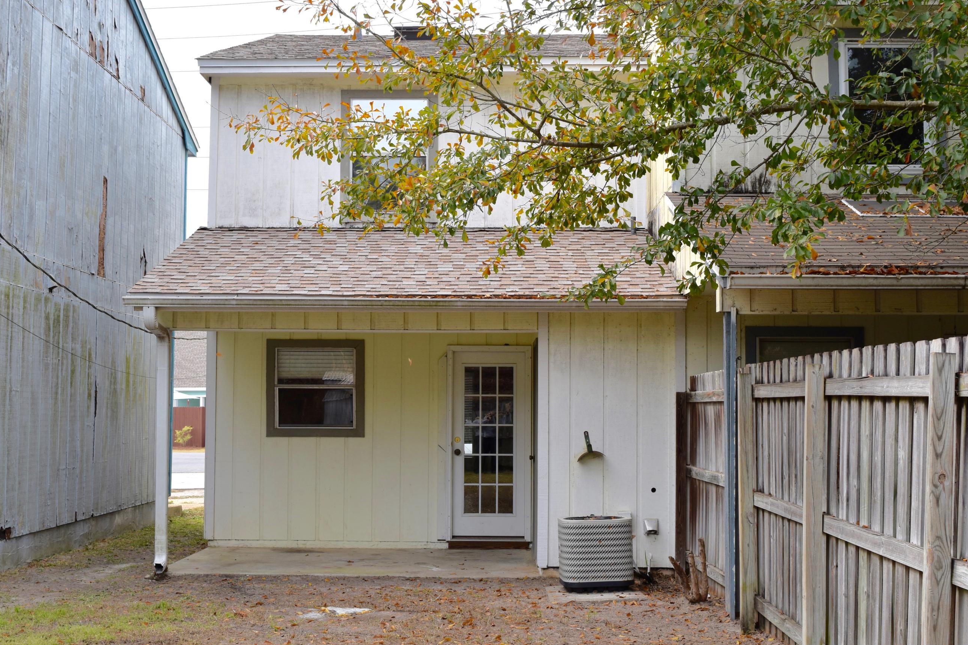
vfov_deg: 27.5
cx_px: 467
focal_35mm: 49
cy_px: 340
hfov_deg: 40.3
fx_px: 1317
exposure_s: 1/250
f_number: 8
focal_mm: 28
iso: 200
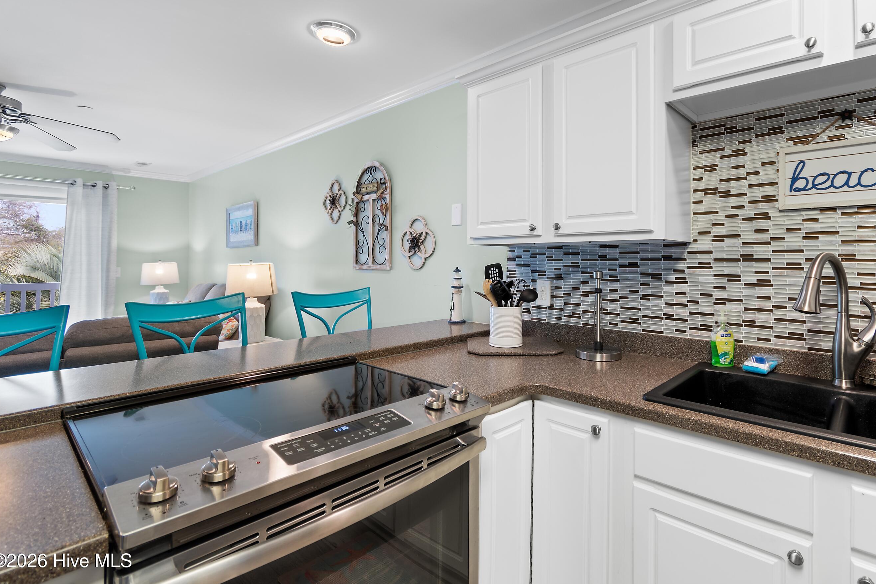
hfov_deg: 92.9
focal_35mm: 17
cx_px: 487
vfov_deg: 70.2
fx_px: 414
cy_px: 260
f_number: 4.5
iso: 100
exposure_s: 1/2
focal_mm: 10
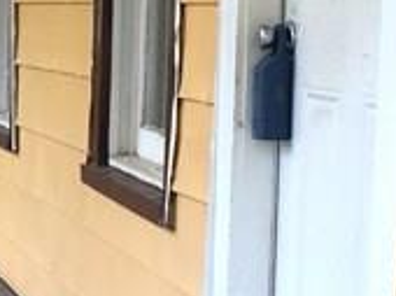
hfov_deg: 11.0
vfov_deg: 8.5
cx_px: -158
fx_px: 1999
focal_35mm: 175
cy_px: 128
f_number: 2.2
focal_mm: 4.15
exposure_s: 1/120
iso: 32
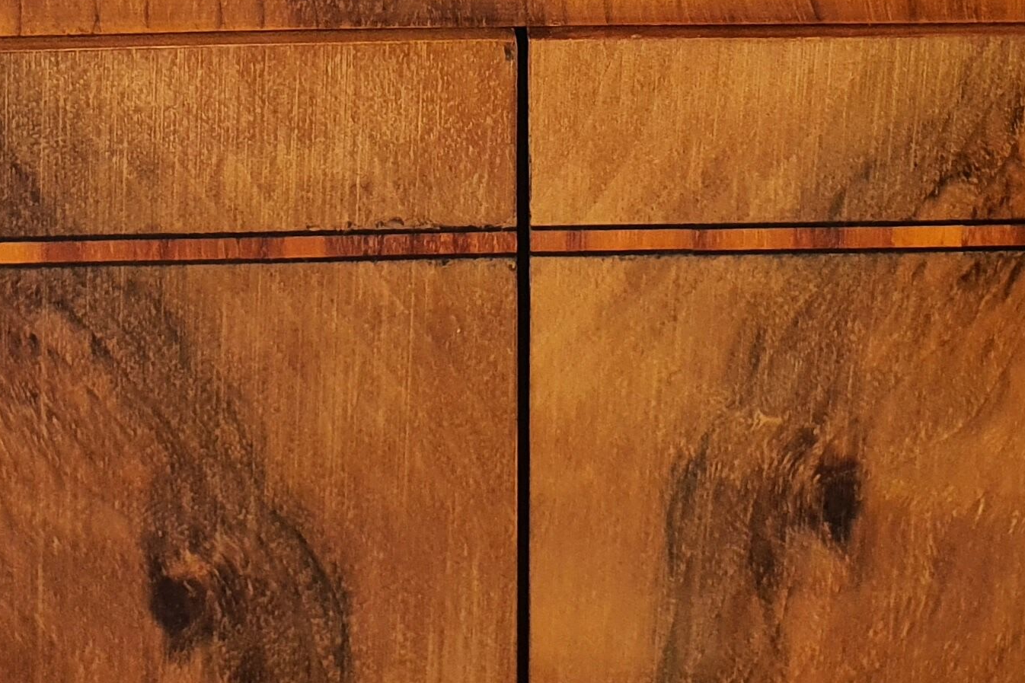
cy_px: -334
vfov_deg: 15.6
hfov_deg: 25.0
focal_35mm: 81
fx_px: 2306
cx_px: 421
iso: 250
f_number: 2.4
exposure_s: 1/50
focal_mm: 4.3
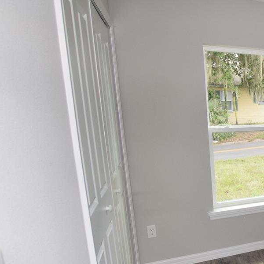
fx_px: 293
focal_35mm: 34
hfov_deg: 35.3
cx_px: 334
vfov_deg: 47.8
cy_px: 171
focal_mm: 10
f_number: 5
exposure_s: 1/100
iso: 800
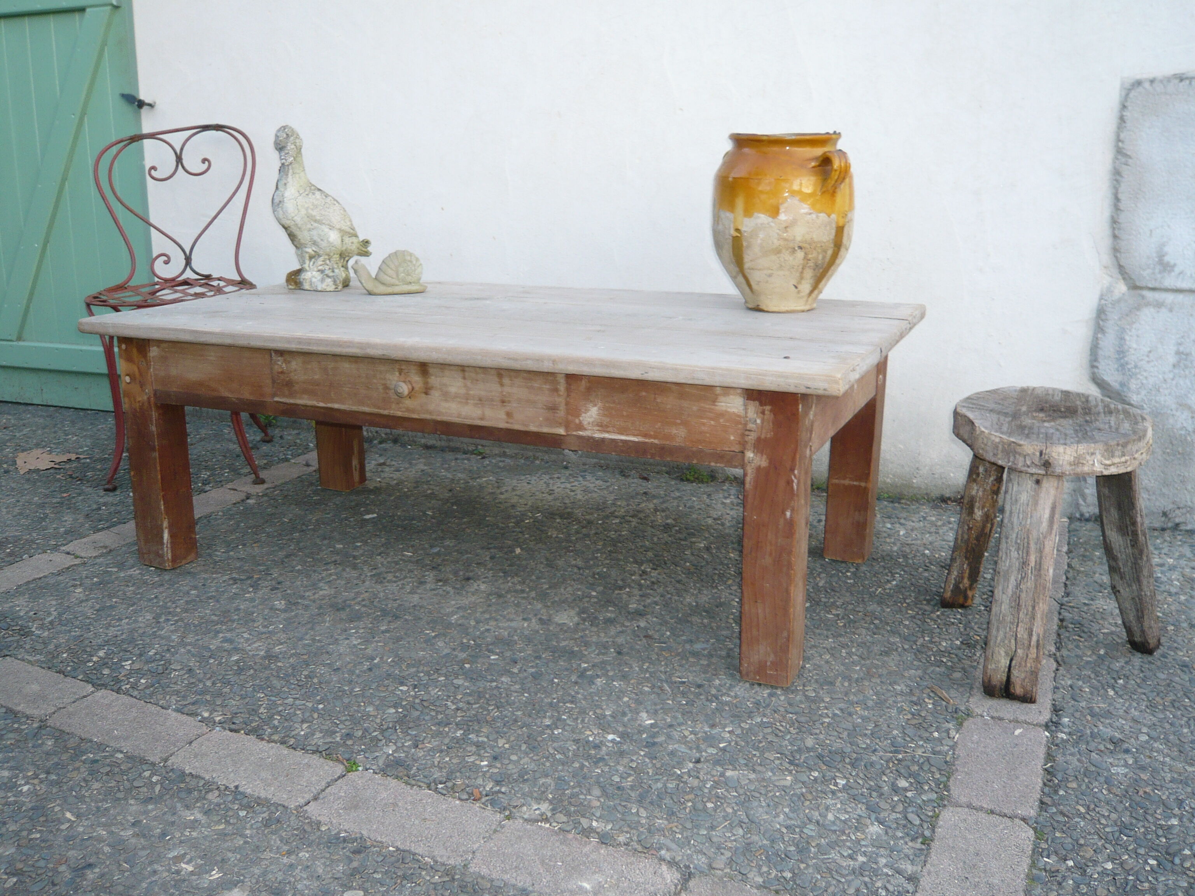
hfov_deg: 56.8
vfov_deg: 44.2
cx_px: 598
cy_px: 448
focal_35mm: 32
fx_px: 1105
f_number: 3
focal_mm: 5.2
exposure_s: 1/30
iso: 100
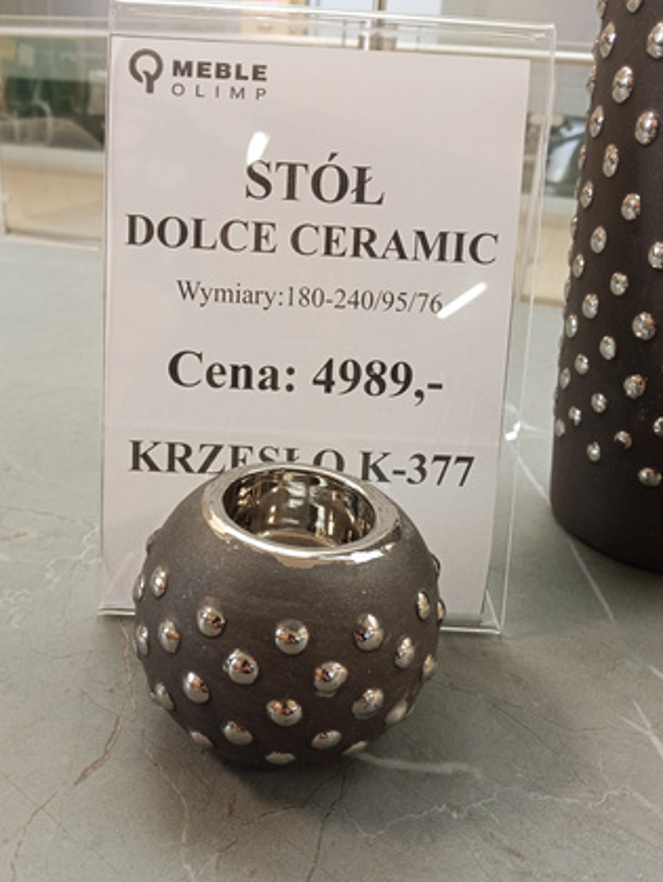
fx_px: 739
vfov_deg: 61.6
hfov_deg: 48.3
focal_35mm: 29
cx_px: 316
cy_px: 463
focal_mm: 3.98
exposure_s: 1/50
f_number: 1.8
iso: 640
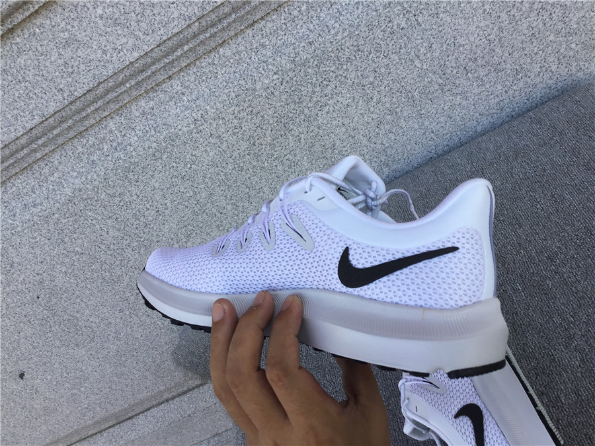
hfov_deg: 58.4
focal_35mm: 31
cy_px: 223
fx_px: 533
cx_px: 298
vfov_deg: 45.4
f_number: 2.4
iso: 25
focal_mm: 3.3
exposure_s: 1/226
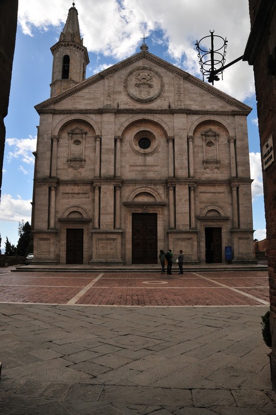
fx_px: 311
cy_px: 208
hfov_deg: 47.8
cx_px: 138
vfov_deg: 67.5
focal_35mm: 27
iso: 400
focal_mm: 18
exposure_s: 1/350
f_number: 9.5
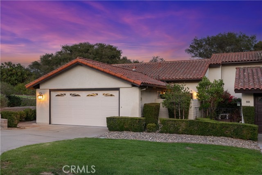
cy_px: 88
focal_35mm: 35
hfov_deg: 54.4
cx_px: 131
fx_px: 255
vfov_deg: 37.9
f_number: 8
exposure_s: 1/5
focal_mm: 35
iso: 1000
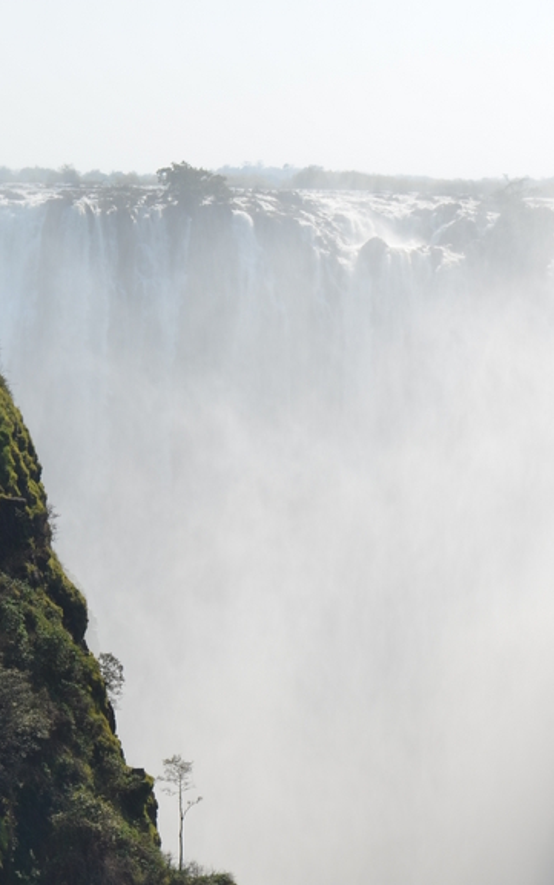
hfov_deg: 13.3
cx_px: 367
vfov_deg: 20.7
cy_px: 802
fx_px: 2369
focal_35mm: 98
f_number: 8
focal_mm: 29
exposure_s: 1/250
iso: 100
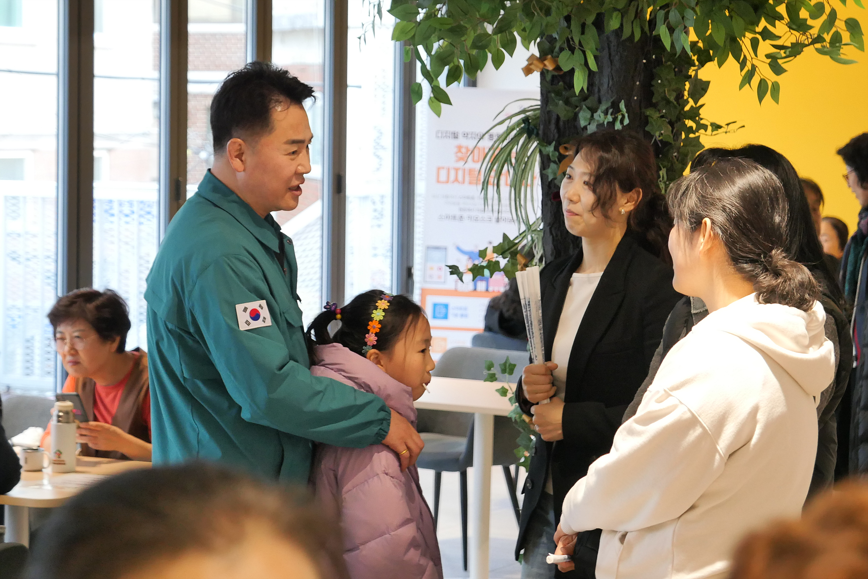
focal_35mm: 110
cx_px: 434
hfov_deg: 18.6
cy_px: 290
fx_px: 2652
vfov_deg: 12.5
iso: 1000
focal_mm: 34
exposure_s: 1/125
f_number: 2.8
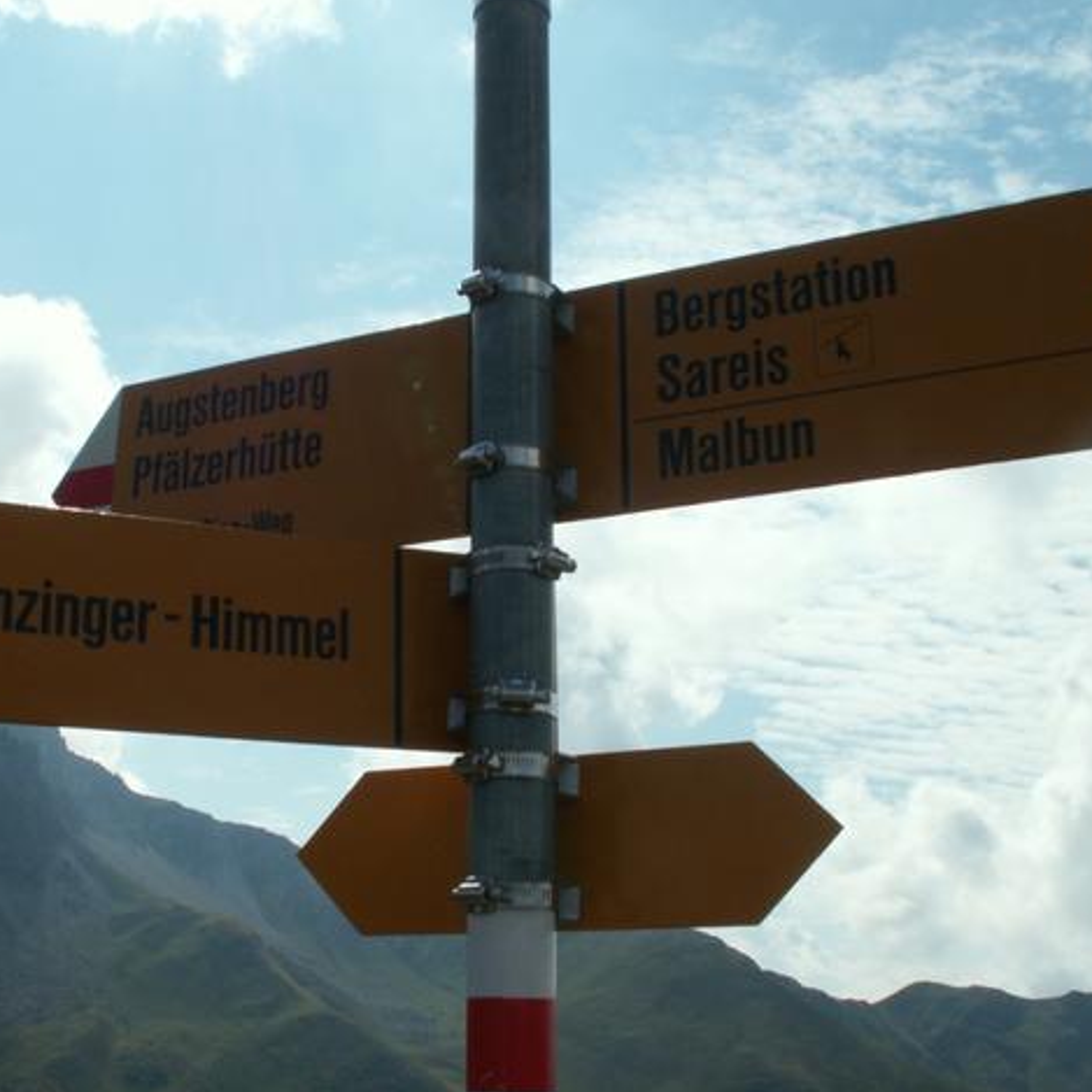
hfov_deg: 36.0
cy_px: 540
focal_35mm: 47
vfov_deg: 36.1
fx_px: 1677
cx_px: 484
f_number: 8
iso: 50
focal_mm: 6.39
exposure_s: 1/320
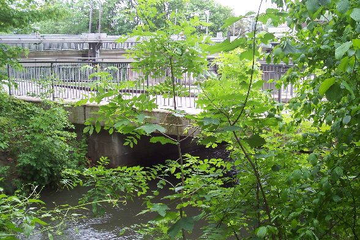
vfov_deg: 31.9
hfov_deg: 46.4
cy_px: 120
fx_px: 420
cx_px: 180
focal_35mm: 42
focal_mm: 7
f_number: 3
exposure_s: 1/90
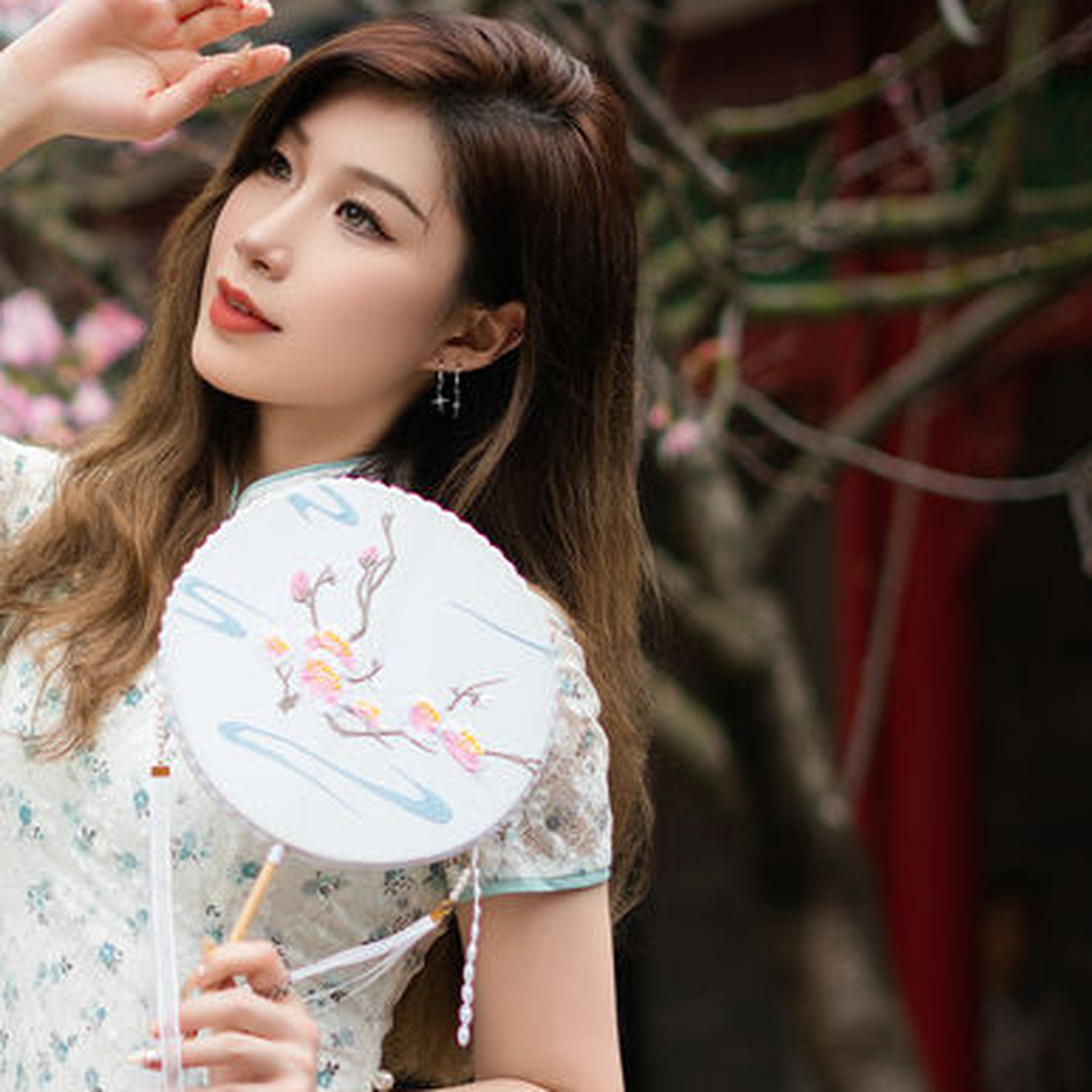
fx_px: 4711
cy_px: 687
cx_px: 23
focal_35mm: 132
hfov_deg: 13.1
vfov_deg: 13.2
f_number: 1.8
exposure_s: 1/320
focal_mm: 50
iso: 100
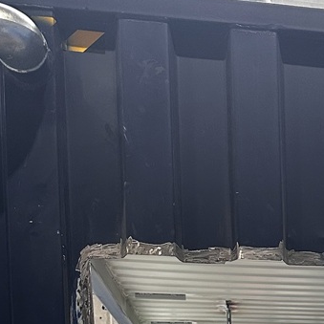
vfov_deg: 19.7
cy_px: 497
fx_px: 794
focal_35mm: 75
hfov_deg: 21.1
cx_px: 413
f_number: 1.78
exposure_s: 1/116
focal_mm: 6.86
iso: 250
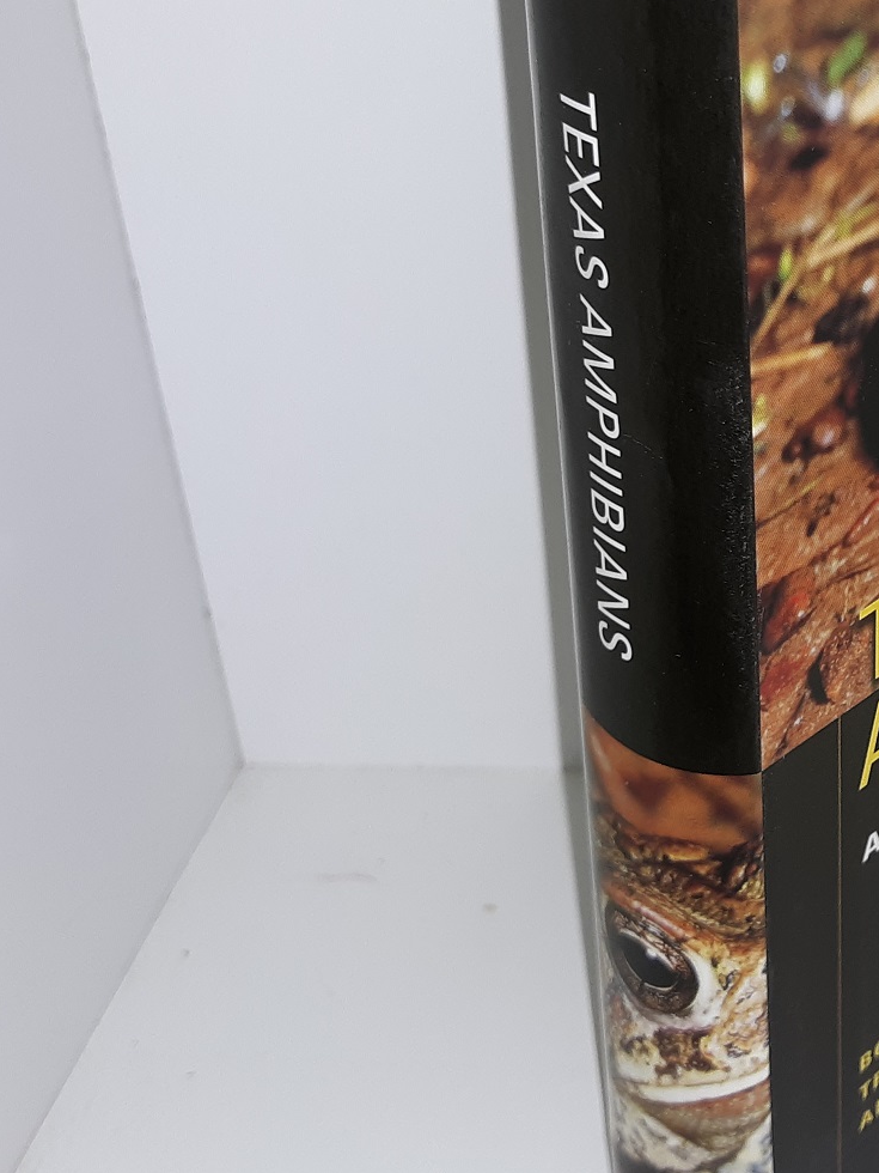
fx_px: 1998
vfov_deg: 32.5
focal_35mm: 59
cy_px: 429
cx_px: 973
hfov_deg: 23.3
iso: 40
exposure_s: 1/135
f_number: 1.7
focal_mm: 3.7
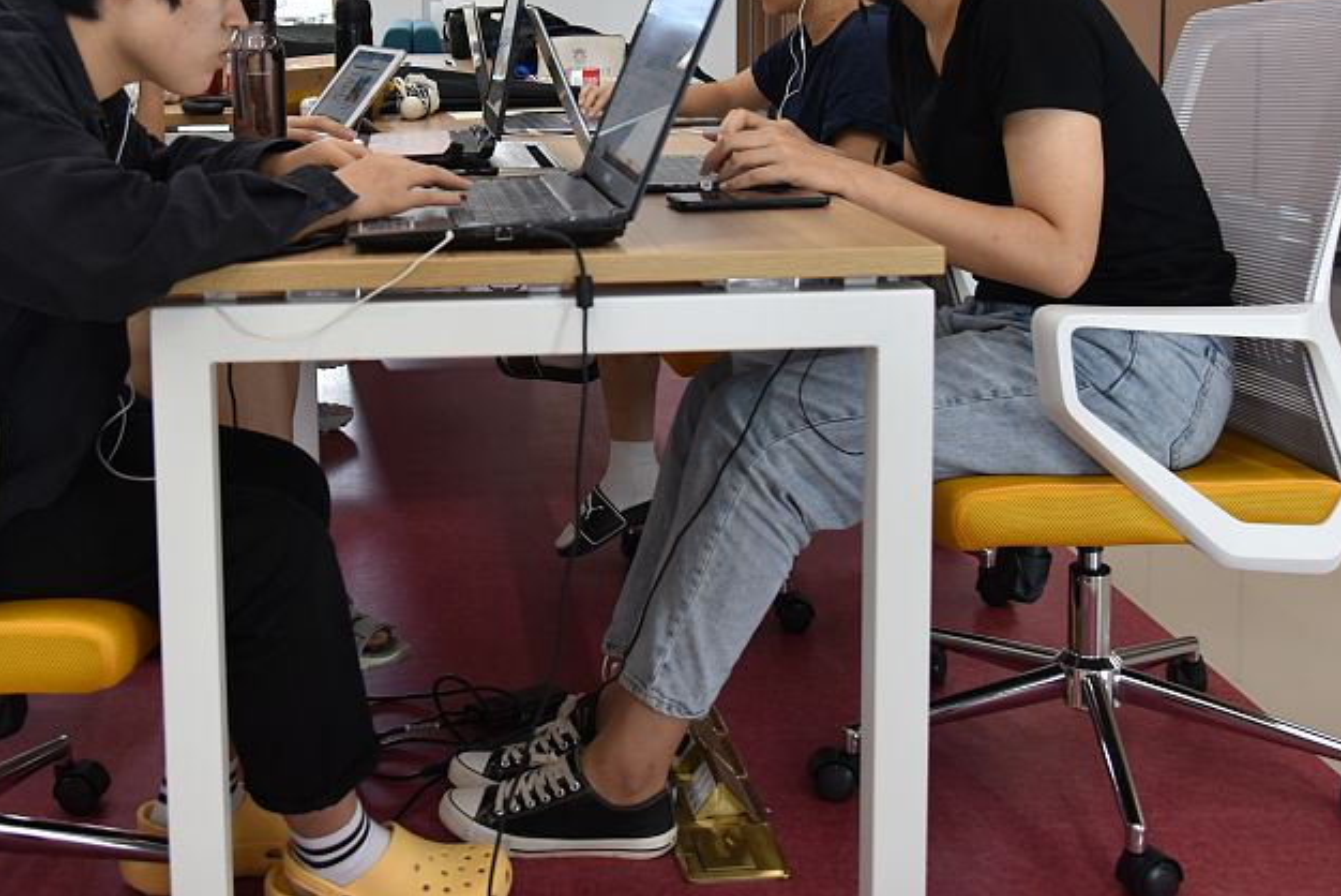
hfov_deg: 42.3
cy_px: 125
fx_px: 1714
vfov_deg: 28.4
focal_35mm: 46
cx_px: 476
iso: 560
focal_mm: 24
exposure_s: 1/25
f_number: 4
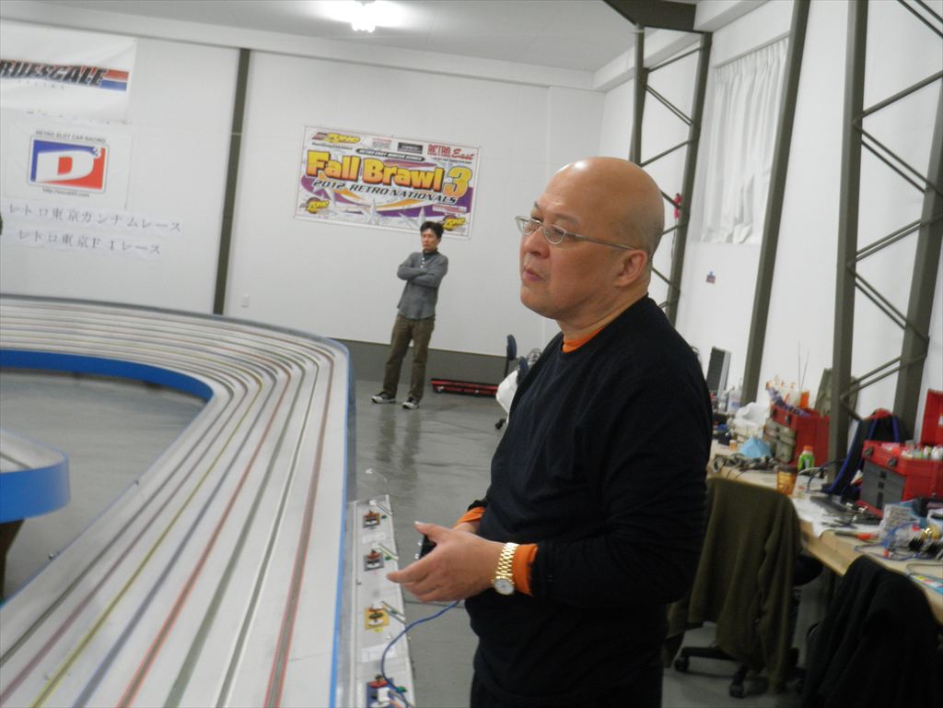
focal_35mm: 49
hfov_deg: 38.9
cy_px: 354
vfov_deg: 29.7
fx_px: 1335
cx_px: 472
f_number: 4.2
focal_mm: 8.7
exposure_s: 1/13
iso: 200
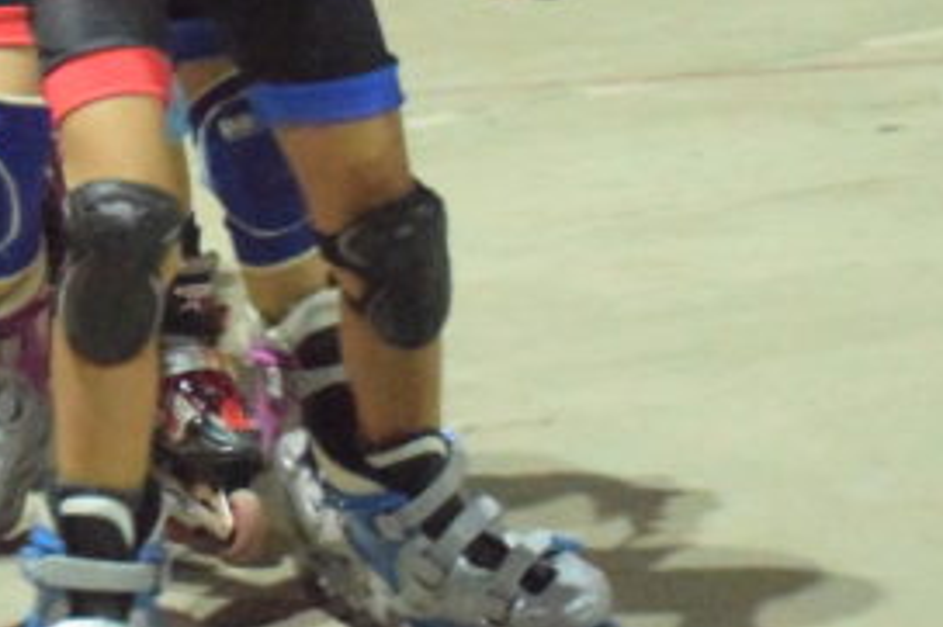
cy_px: -94
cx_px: 10
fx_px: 7775
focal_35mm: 297
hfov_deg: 6.9
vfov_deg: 4.6
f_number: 4.5
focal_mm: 70
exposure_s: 1/160
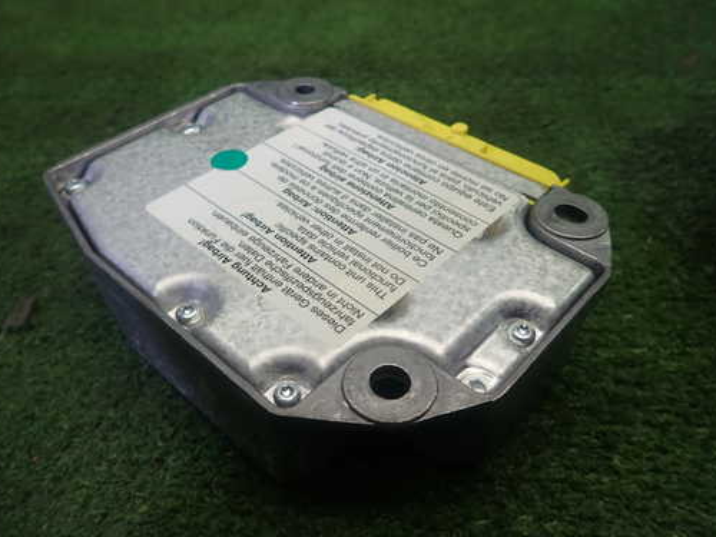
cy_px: 275
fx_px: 621
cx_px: 339
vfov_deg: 46.8
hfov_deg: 59.9
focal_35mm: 30
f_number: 2
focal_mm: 4.5
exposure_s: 1/100
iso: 100
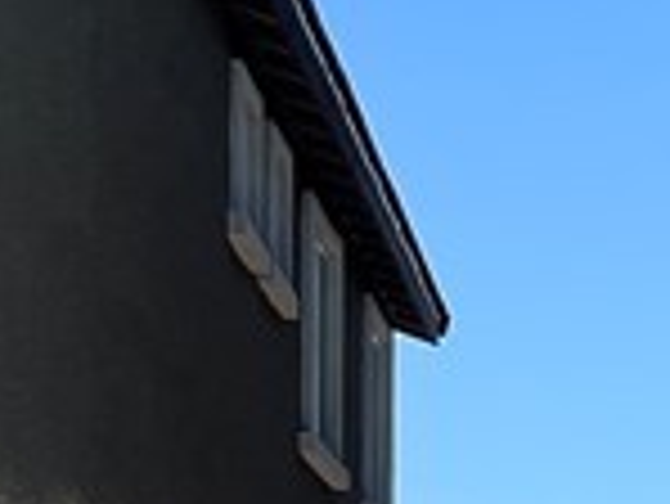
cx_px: 2046
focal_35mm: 179
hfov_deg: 8.9
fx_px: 3467
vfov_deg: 8.1
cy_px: 846
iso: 50
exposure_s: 1/3968
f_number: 1.5
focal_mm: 5.7
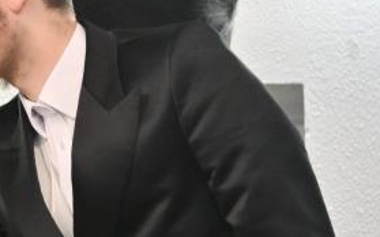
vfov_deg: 3.1
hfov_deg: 5.0
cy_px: 142
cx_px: -154
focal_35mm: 419
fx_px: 4337
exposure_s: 1/400
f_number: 4
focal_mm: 75
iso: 640
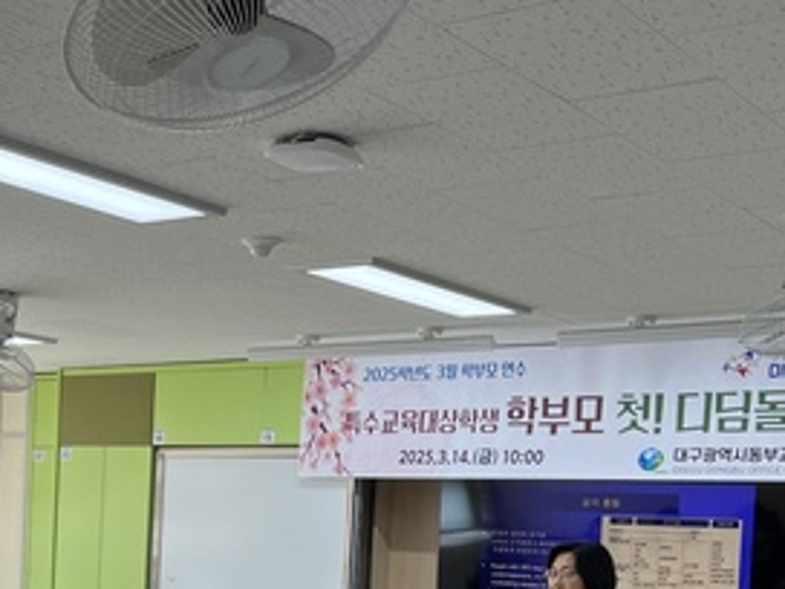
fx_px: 1519
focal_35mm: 67
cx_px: 35
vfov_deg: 21.0
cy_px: 616
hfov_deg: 27.6
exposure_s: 1/235
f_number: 1.6
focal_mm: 5.1
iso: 40
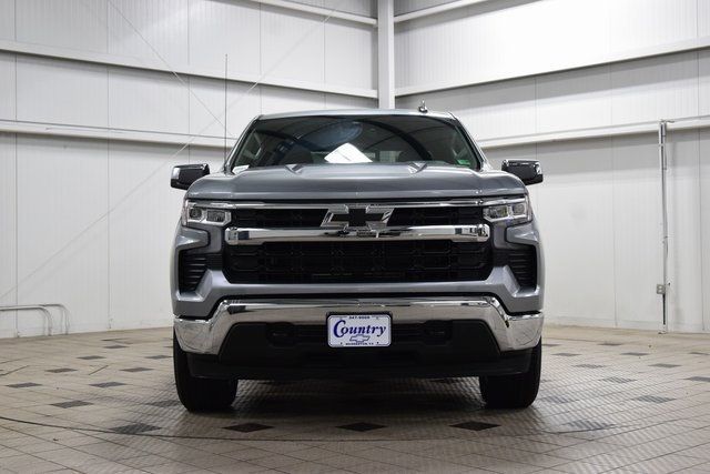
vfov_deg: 26.5
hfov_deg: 38.9
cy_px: 237
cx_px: 355
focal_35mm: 51
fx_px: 1006
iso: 1600
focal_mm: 34
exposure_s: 1/60
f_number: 6.3
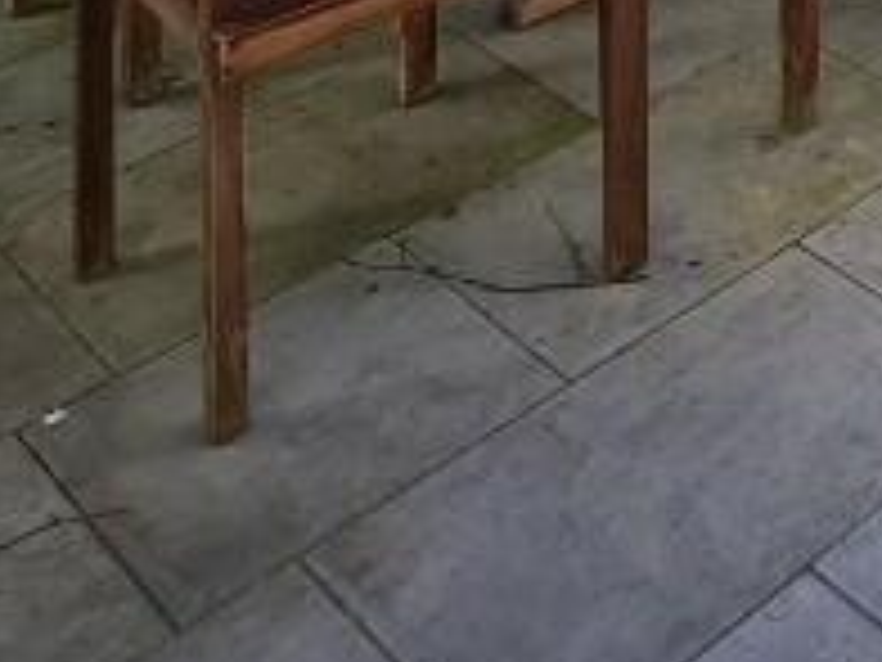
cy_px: -964
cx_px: 1278
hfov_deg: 23.5
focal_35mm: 68
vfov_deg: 14.1
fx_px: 1733
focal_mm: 2.2
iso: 50
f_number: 2.2
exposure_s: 1/381
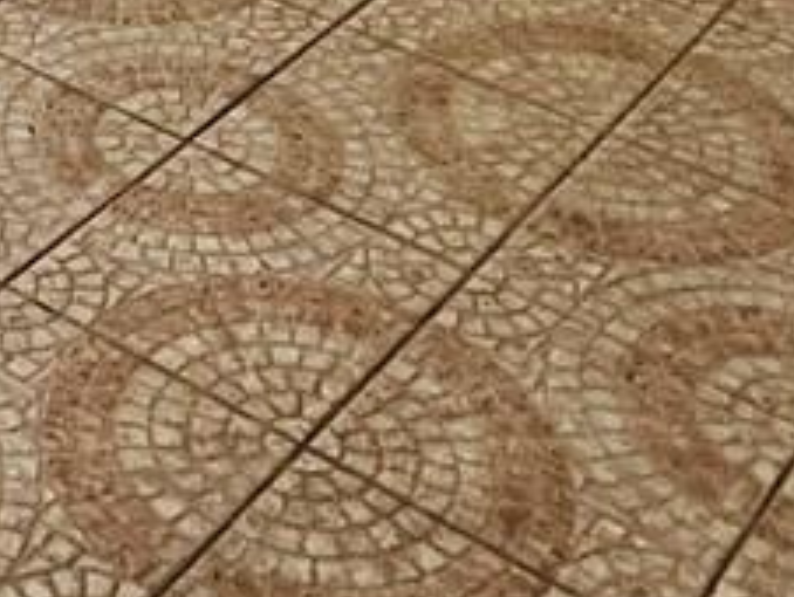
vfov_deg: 13.1
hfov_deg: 20.1
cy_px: -734
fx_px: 2112
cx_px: -119
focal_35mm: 92
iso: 250
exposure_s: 1/60
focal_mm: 1.57
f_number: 1.8
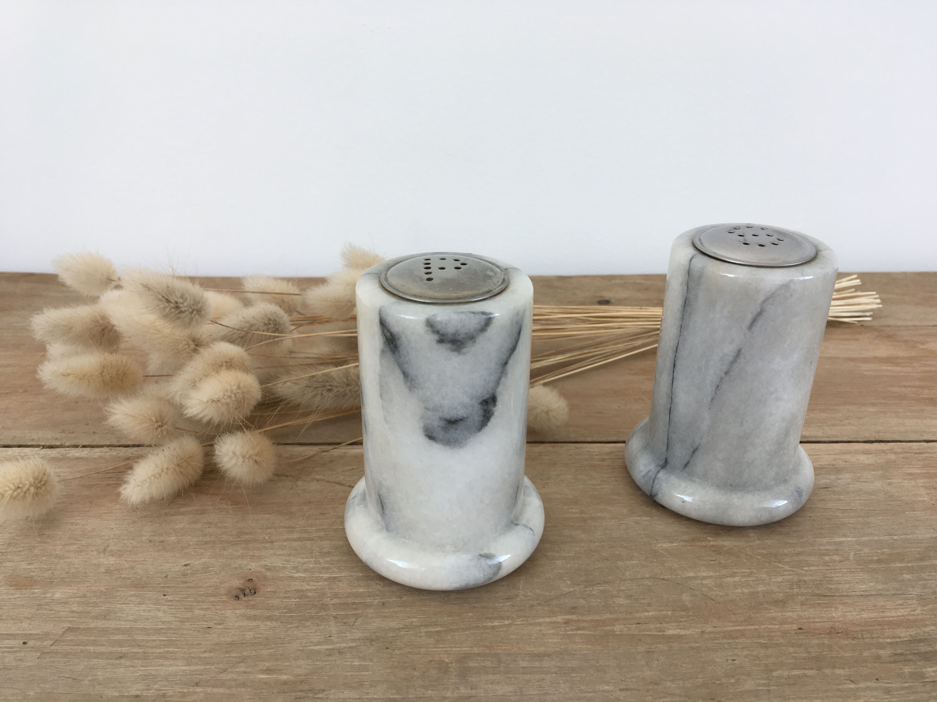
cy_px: 351
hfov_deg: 61.7
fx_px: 785
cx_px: 468
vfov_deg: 48.2
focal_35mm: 29
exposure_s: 1/100
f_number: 2.2
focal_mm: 4.15
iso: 32
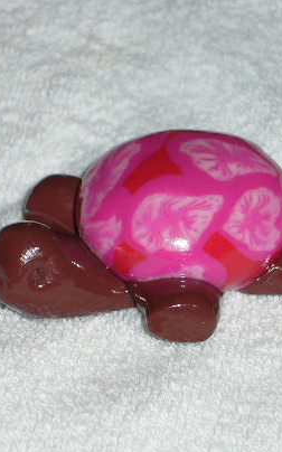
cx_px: 169
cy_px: 196
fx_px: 2709
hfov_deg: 6.0
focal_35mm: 220
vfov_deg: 9.5
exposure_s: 1/30
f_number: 5
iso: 80
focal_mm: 17.4
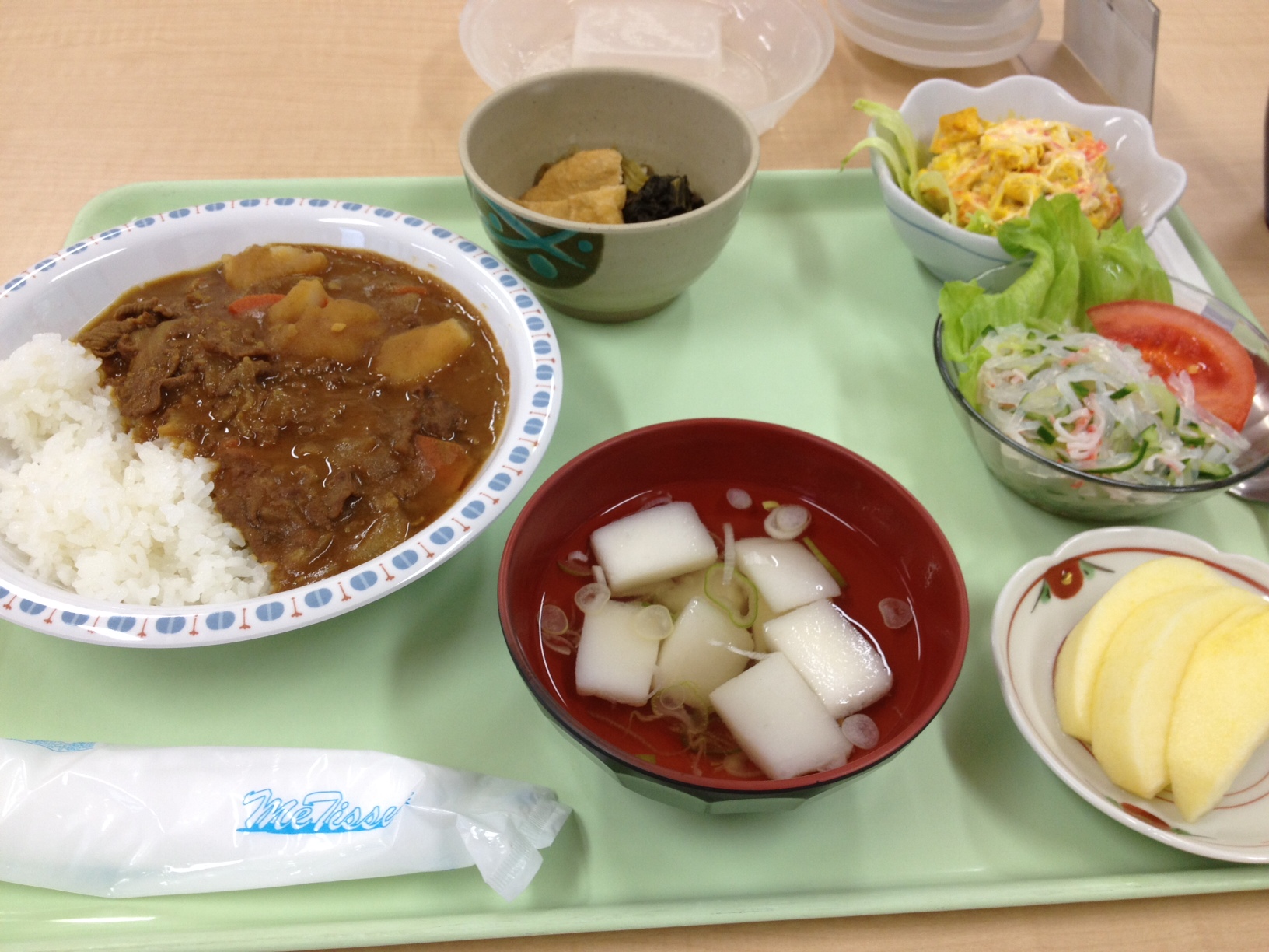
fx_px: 1283
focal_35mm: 35
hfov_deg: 52.6
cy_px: 476
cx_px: 634
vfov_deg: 40.7
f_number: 2.4
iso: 80
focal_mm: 4.28
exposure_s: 1/40
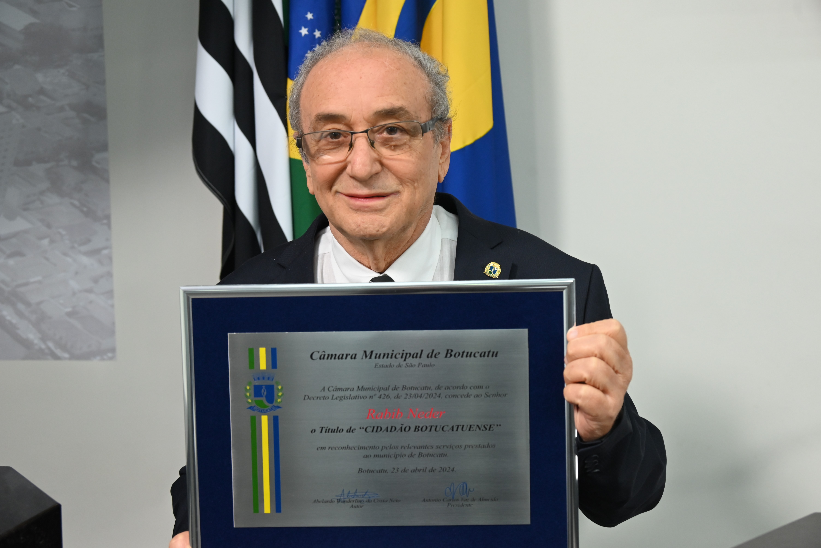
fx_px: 1004
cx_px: 410
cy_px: 274
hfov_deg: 44.5
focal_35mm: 44
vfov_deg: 30.5
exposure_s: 1/125
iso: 1600
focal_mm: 44
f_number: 5.3
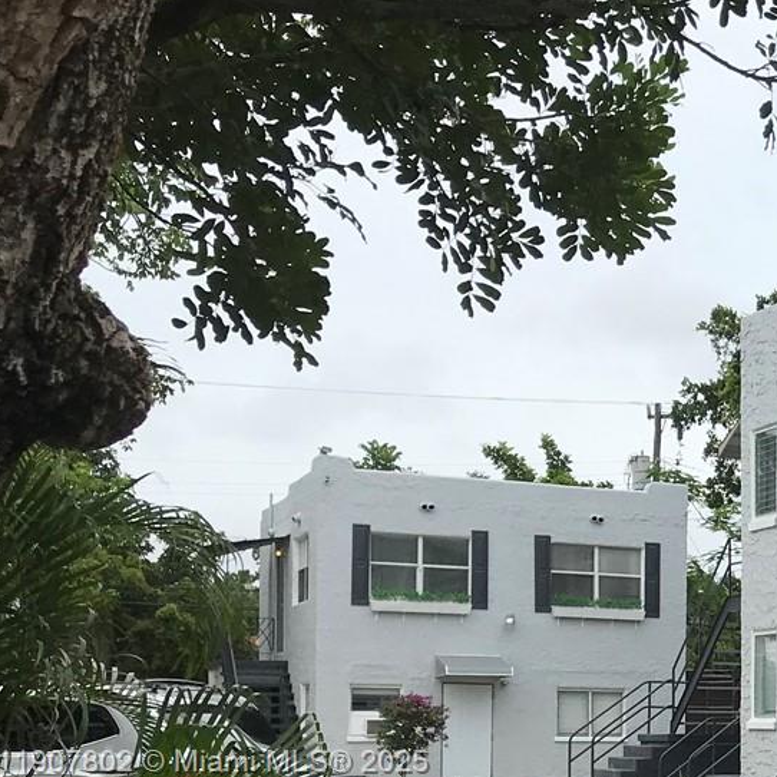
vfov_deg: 22.8
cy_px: 764
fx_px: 1854
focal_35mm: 73
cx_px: 1117
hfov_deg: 20.7
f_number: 1.8
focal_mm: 3.99
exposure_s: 1/1330
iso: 20
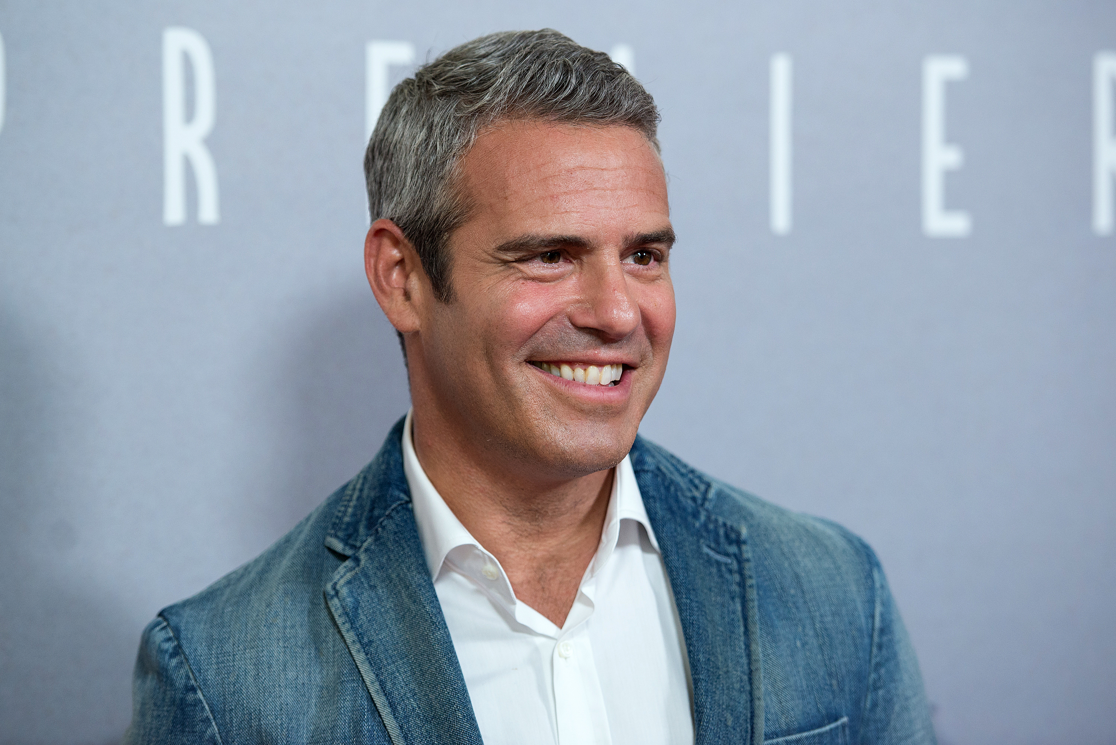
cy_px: 372
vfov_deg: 10.2
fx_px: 4187
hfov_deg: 15.2
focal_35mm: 135
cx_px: 558
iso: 1250
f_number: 2.8
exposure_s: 1/200
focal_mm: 135
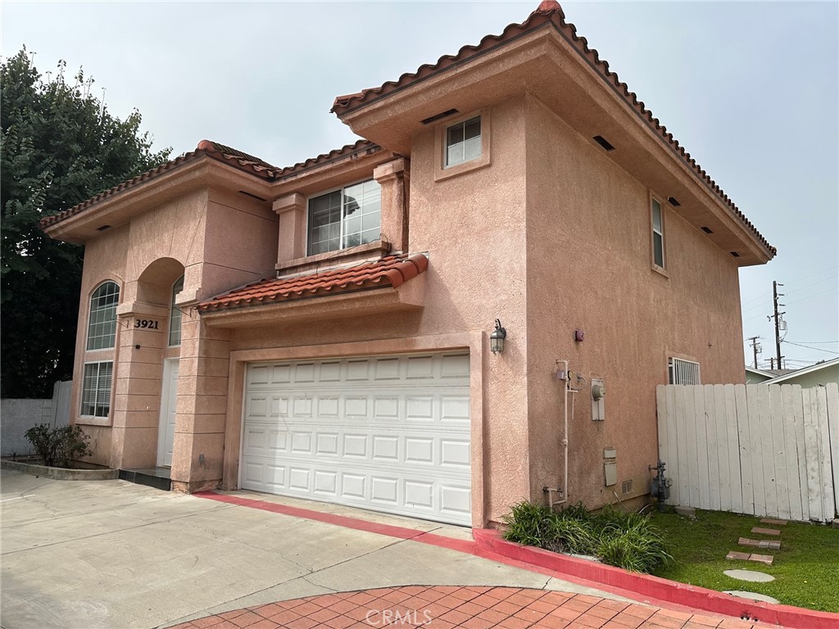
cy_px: 314
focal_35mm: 24
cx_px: 420
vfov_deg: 56.8
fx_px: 582
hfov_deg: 71.6
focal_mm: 6.86
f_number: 1.78
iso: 80
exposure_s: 1/4762
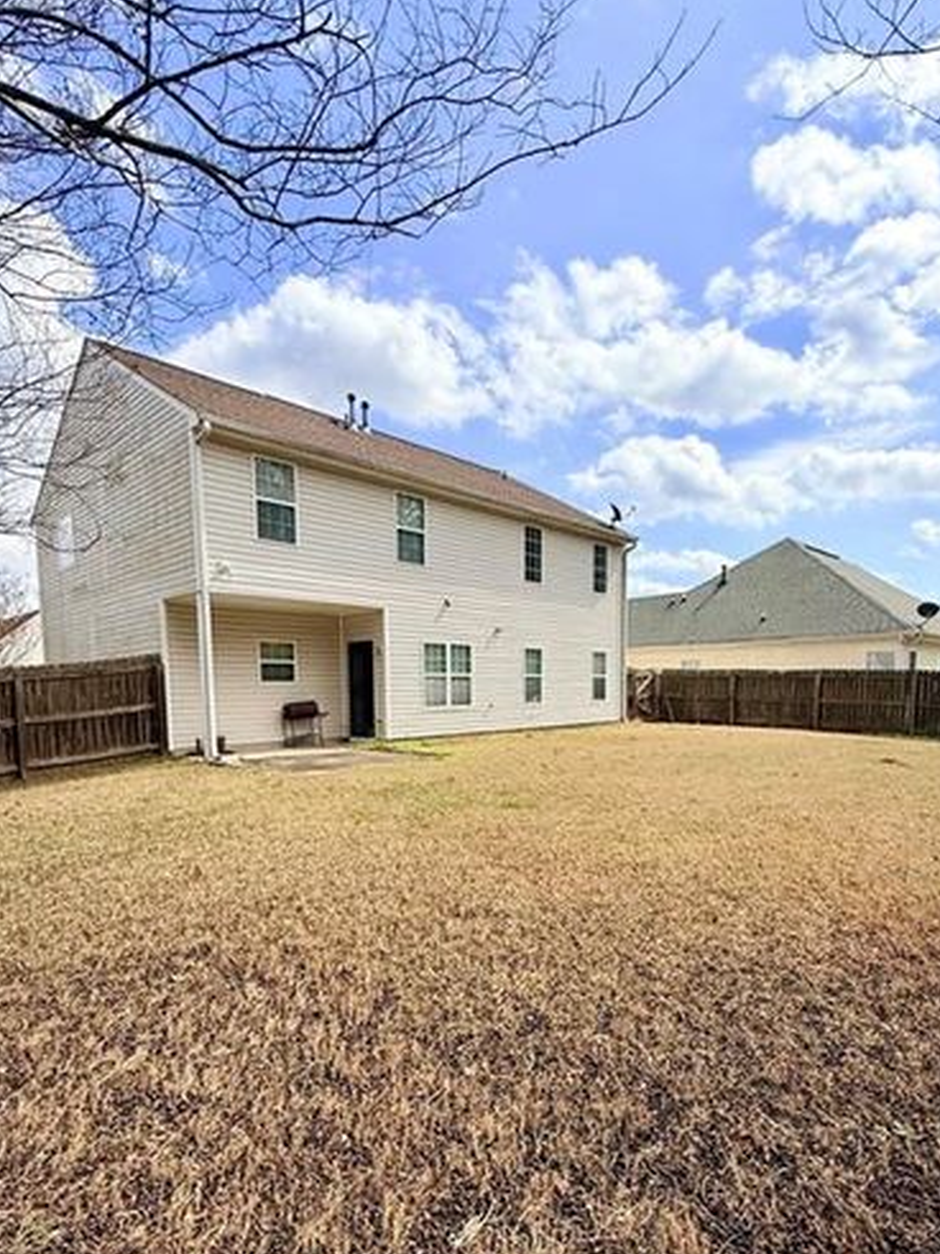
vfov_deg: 83.7
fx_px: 688
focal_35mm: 19
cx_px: 460
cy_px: 750
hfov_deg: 68.7
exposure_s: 1/3891
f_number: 2.2
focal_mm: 2.22
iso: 50
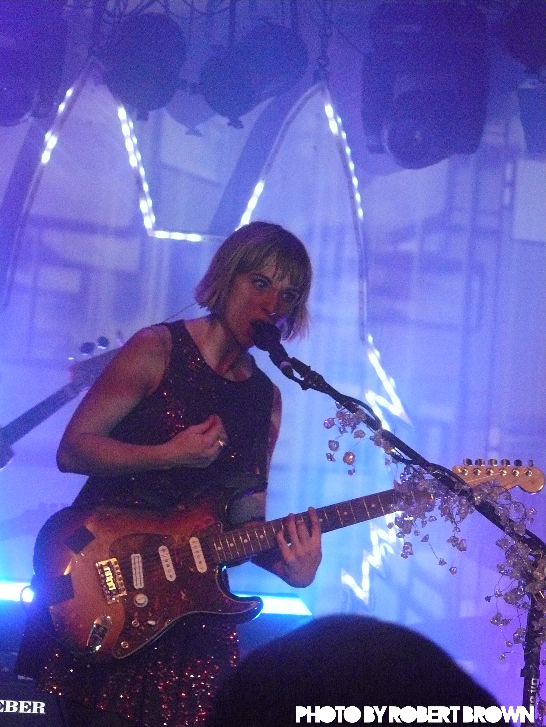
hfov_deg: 14.2
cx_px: 273
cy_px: 364
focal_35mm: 104
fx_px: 2187
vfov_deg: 18.9
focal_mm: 17.3
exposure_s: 1/125
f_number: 3.2
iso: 800
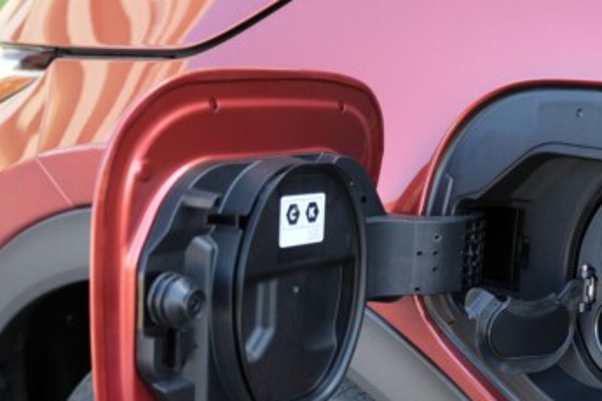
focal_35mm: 71
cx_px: 537
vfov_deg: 18.9
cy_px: 344
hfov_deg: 27.5
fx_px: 1187
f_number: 3.6
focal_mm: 23.3
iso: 320
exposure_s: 1/140
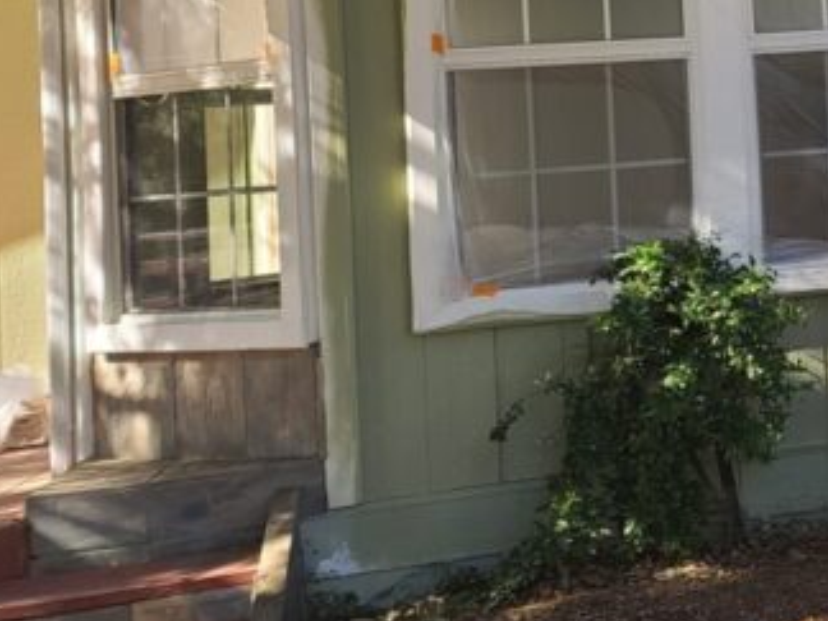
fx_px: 1890
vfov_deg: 18.2
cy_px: -10
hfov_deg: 21.5
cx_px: 1168
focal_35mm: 79
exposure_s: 1/119
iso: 25
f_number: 1.8
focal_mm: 7
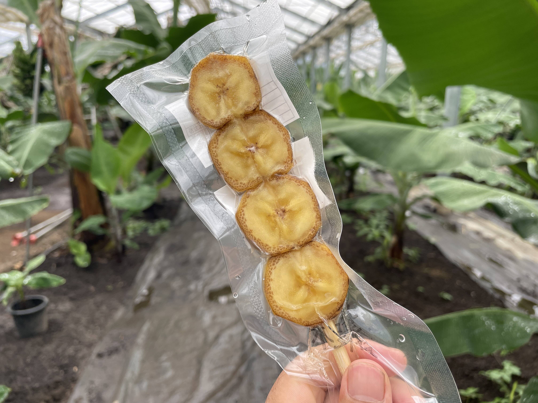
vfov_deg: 53.1
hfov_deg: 67.3
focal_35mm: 26
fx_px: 404
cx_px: 269
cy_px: 202
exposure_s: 1/578
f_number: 1.6
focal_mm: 4.2
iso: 32
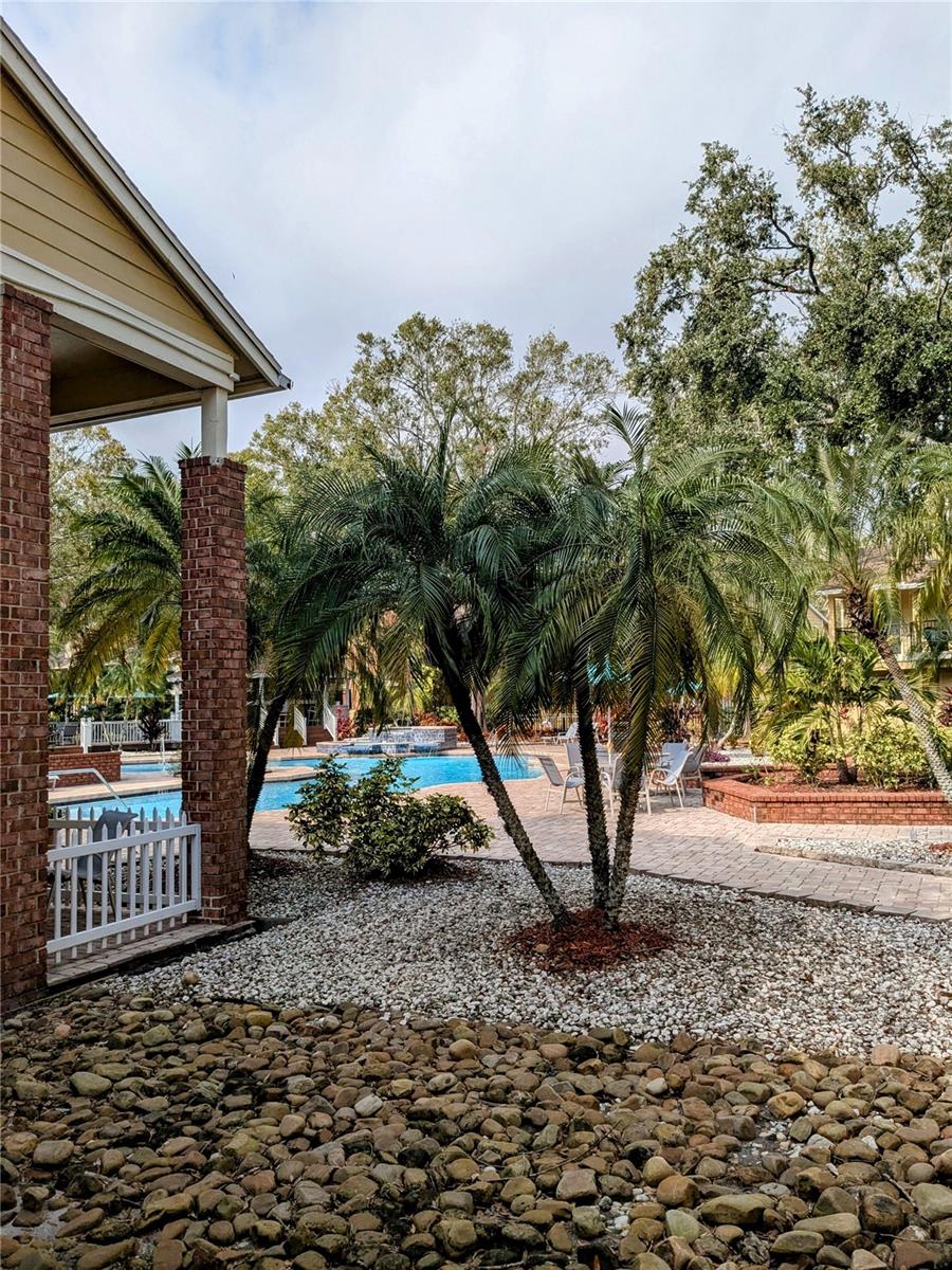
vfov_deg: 65.3
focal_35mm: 27
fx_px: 990
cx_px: 476
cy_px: 635
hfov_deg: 51.4
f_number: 1.73
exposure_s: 1/3344
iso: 61
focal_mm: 4.38
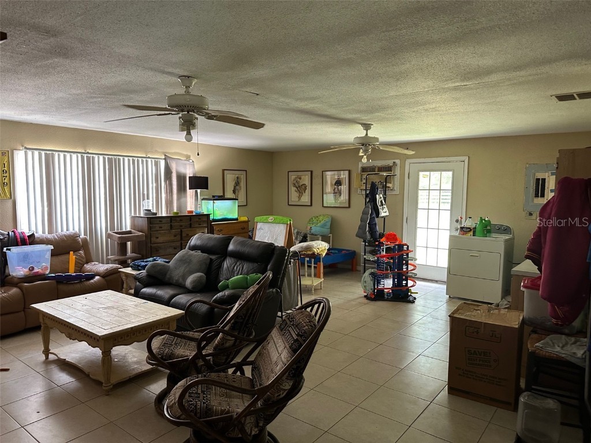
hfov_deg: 71.6
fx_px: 410
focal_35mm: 24
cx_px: 296
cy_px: 222
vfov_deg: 56.8
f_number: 1.78
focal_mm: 6.86
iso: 320
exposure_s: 1/60
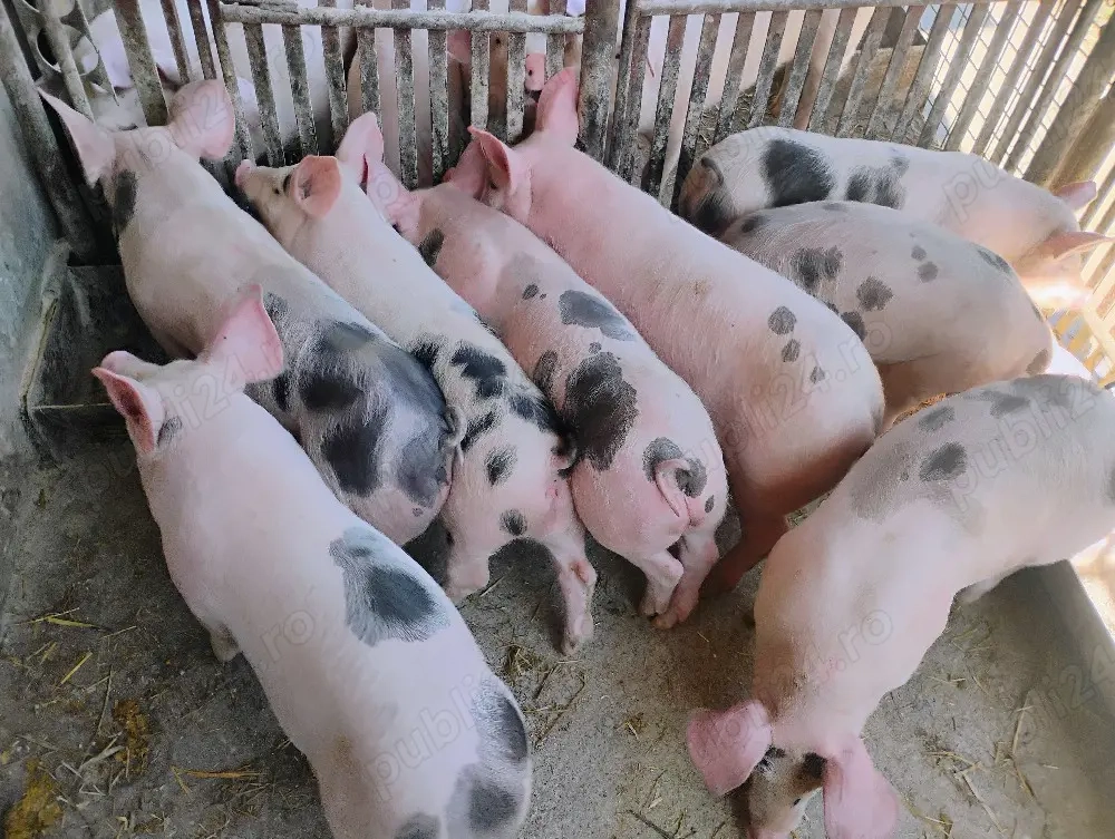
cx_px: 558
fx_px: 903
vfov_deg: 49.9
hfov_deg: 63.4
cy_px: 420
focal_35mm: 28
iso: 197
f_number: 1.8
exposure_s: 1/100
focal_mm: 4.26
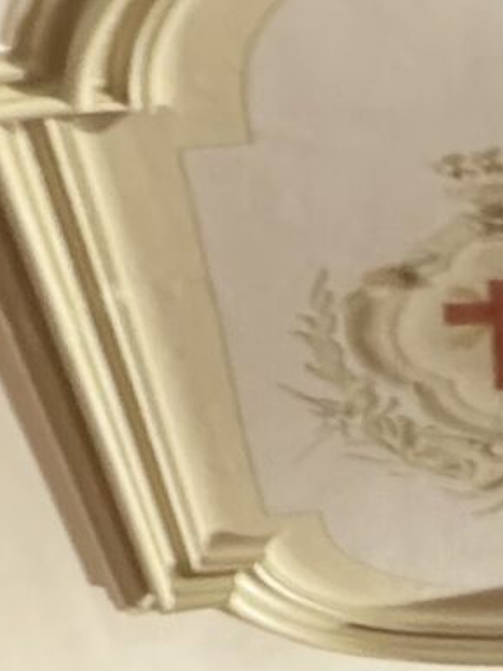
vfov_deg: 14.5
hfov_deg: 11.7
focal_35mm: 125
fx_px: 2422
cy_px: 1062
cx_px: 529
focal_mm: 2.71
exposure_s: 1/25
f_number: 1.9
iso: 500
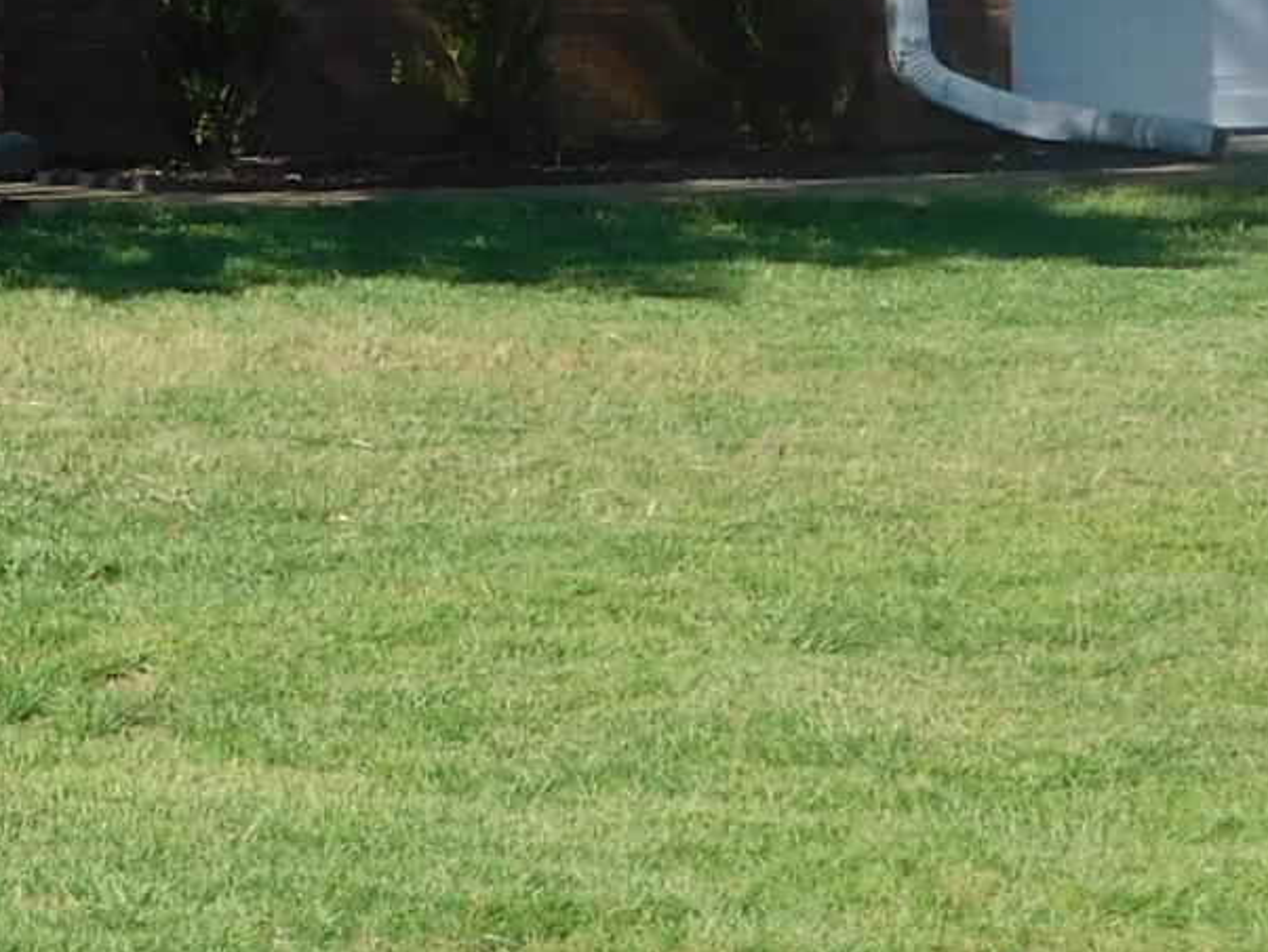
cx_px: -965
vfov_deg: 5.7
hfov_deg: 7.6
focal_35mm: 254
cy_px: -815
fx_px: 9308
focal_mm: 9
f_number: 3.8
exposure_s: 1/800
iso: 125
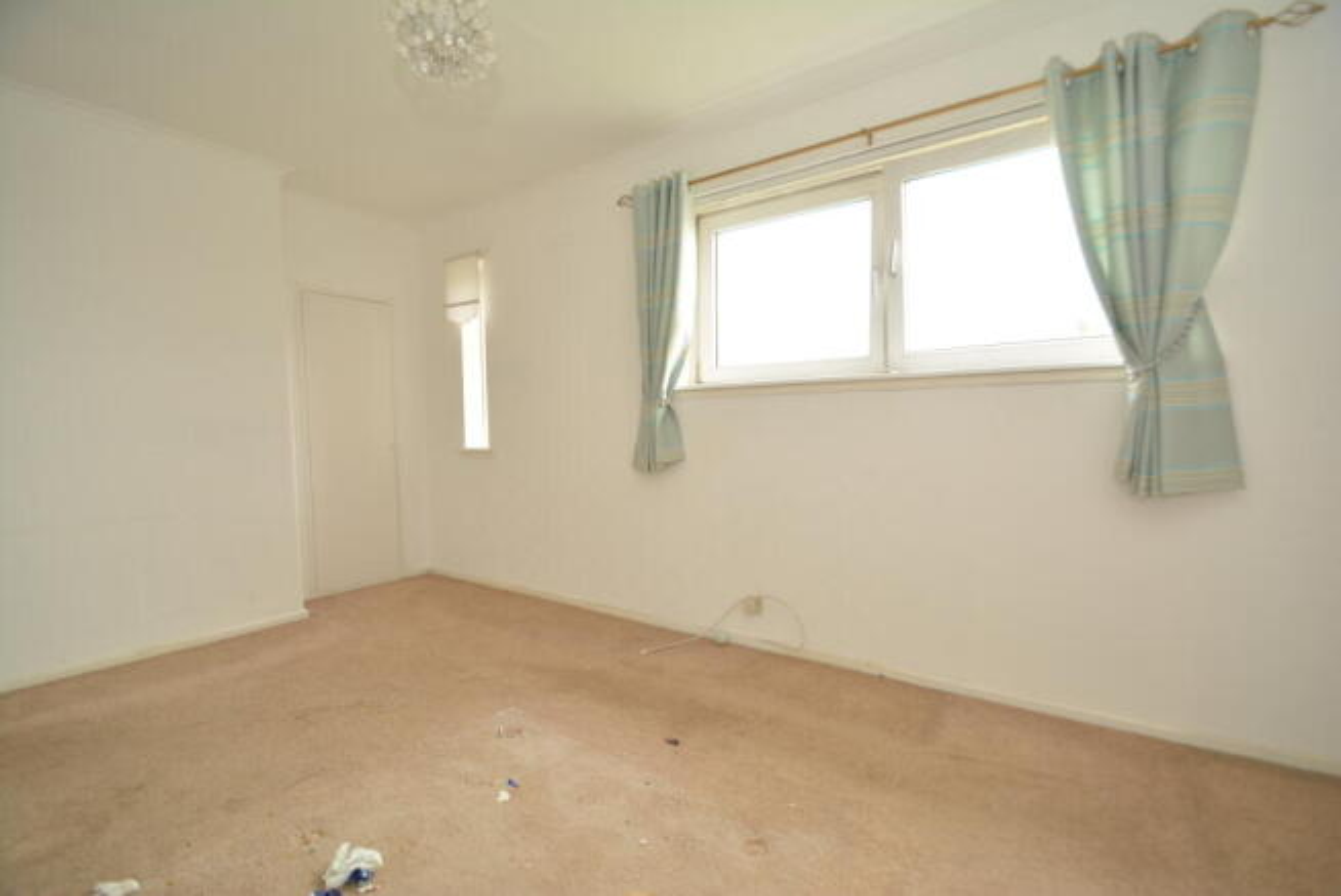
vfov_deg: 77.4
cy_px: 448
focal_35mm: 15
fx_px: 559
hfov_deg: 100.4
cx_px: 670
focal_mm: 10
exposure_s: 1/15
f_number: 4.5
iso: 100
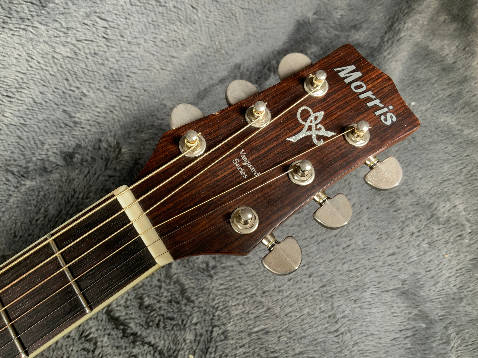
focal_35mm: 29
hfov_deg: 61.7
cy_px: 179
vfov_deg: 48.2
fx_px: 400
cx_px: 239
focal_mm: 3
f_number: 1.8
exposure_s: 1/62
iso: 64
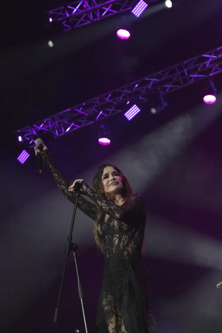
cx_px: 111
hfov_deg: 27.0
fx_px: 463
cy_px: 166
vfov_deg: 39.6
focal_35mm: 50
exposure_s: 1/1000
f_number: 4
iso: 1000
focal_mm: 50
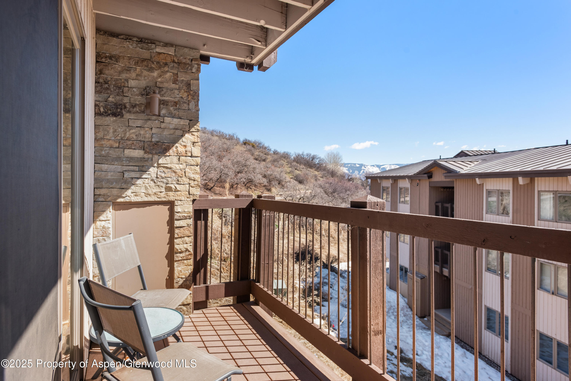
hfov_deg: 78.6
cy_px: 190
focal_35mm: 22
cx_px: 286
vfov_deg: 57.3
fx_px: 349
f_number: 7.1
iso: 500
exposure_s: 1/320
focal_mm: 22
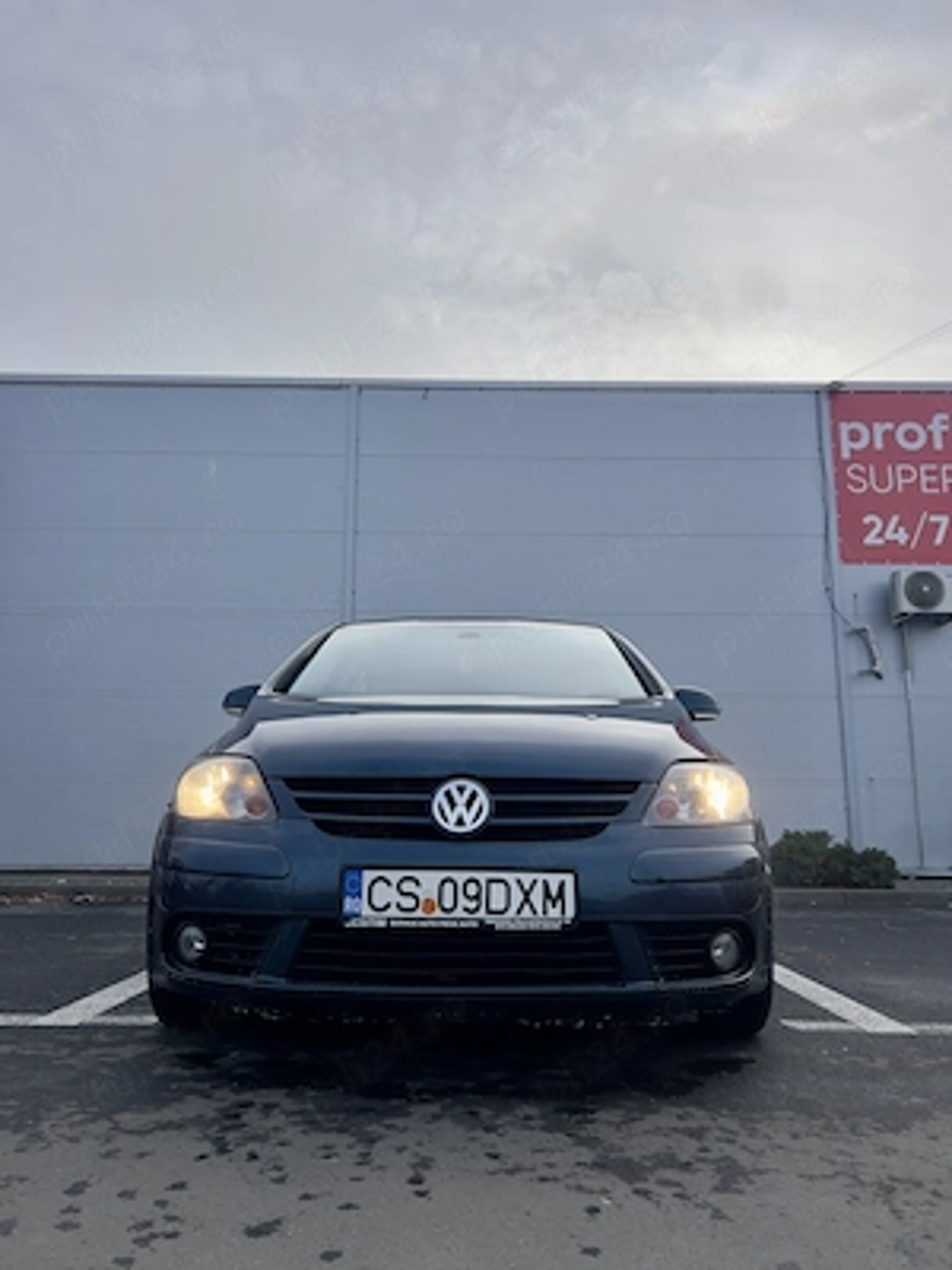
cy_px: 635
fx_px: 953
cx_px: 476
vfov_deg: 67.3
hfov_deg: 53.1
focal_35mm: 26
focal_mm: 5.7
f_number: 1.5
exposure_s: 1/3831
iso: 50
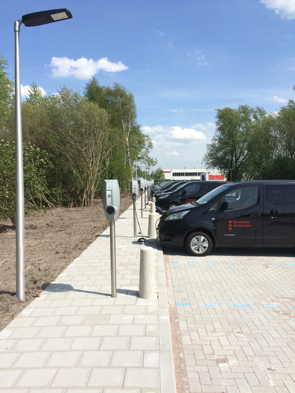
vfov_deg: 61.7
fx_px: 330
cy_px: 196
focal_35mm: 29
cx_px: 148
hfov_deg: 48.2
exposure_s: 1/2415
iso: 32
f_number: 2.2
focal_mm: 4.15
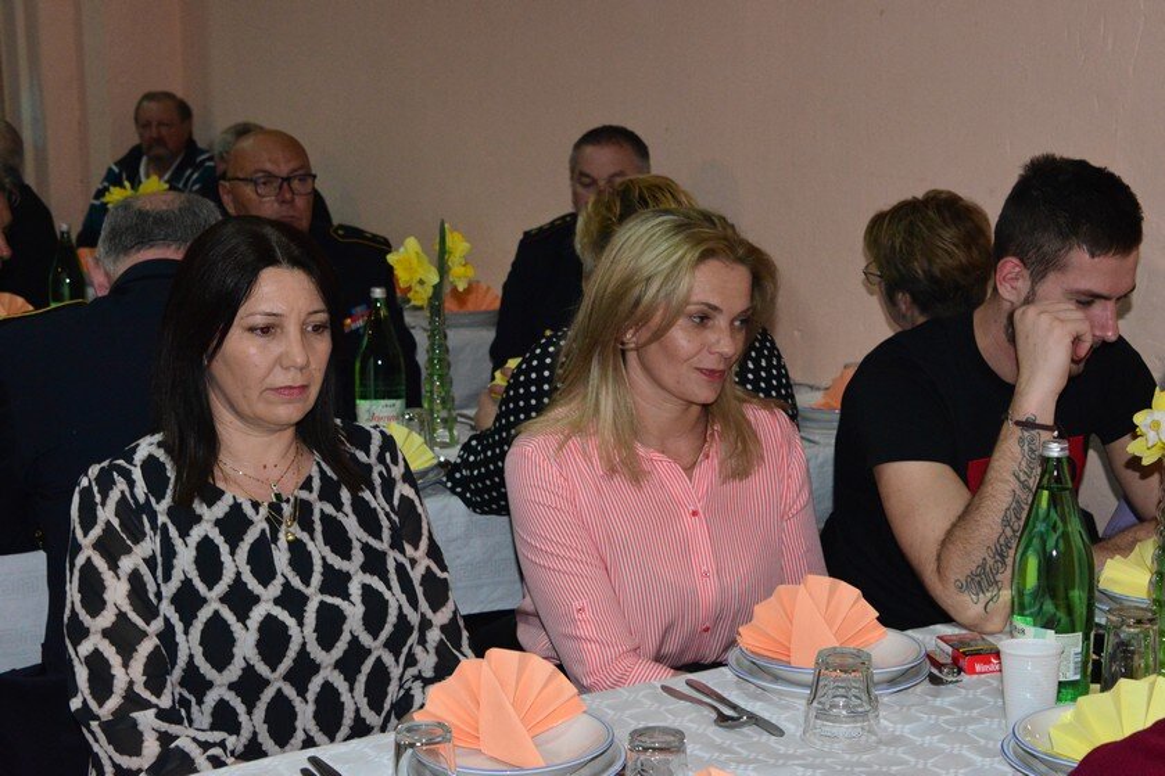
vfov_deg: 21.9
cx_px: 582
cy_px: 388
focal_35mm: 62
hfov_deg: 32.4
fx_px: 2006
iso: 6400
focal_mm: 62
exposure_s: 1/60
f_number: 8
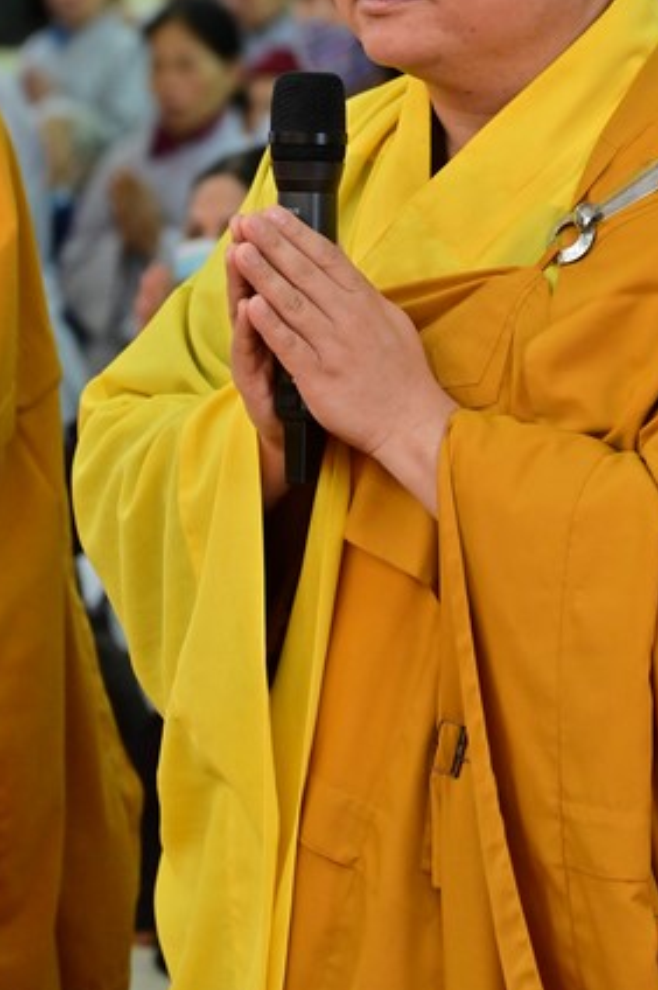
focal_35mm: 184
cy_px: 252
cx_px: 441
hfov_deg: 7.4
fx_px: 5053
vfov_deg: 11.2
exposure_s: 1/100
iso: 3200
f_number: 5.6
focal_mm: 120
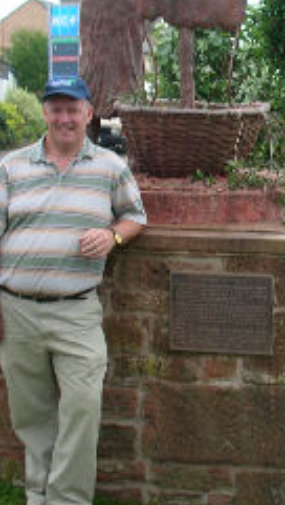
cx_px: 270
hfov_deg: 15.1
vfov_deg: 26.8
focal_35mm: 79
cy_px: 211
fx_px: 1059
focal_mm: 5.8
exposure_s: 1/43
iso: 50
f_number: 8.5
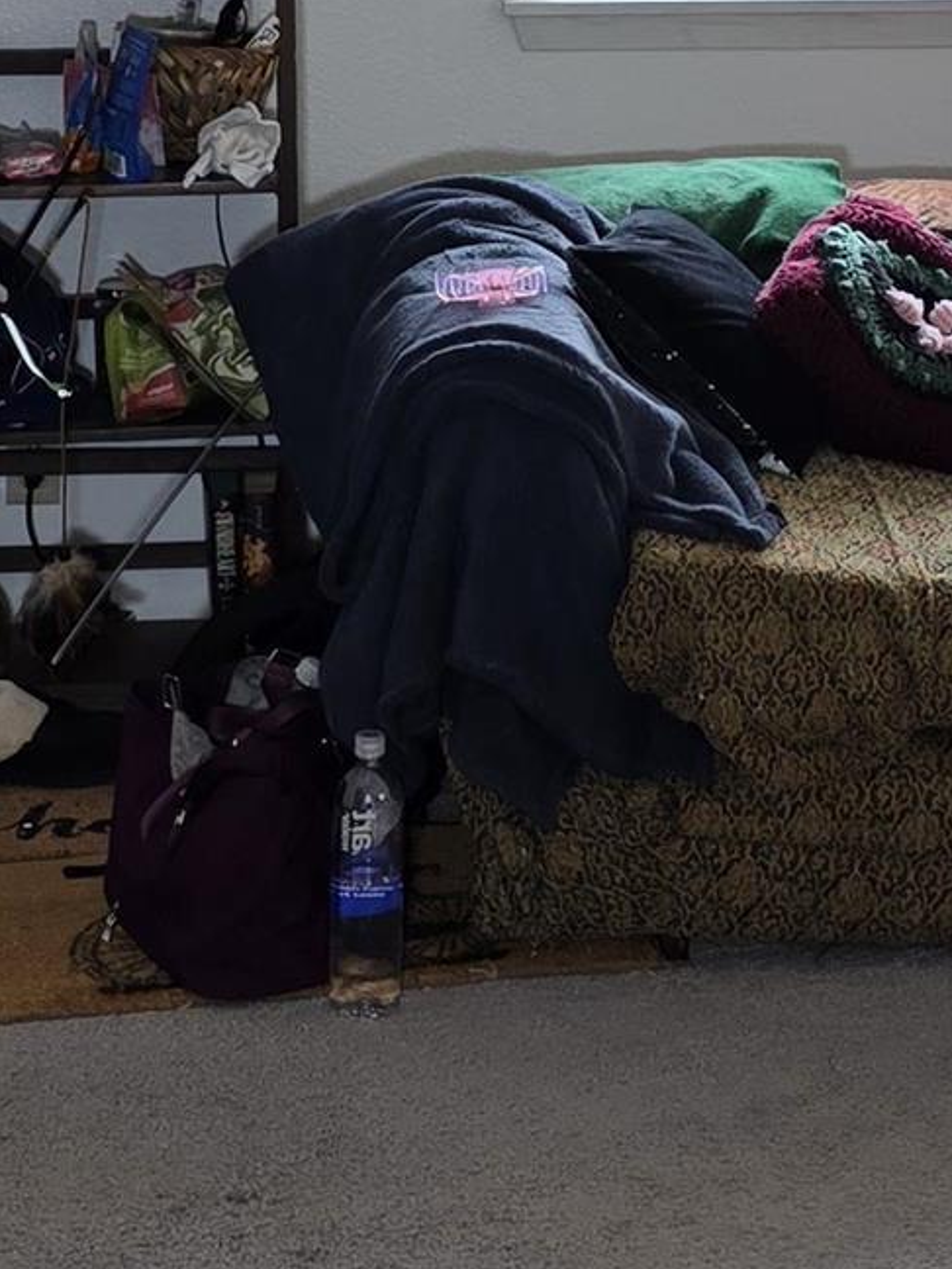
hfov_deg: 13.5
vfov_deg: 17.8
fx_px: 3997
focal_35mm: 109
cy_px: 112
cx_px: 688
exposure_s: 1/120
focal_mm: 6.3
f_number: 1.7
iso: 100
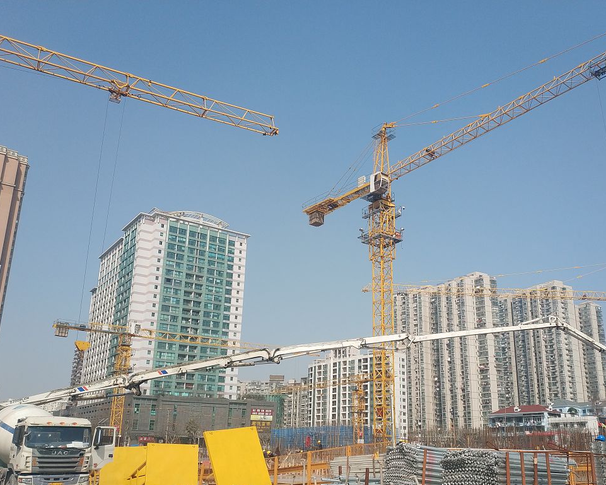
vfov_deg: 38.1
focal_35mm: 39
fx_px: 700
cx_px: 356
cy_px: 283
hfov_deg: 46.6
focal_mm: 4.5
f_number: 2
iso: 101
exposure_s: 1/1739
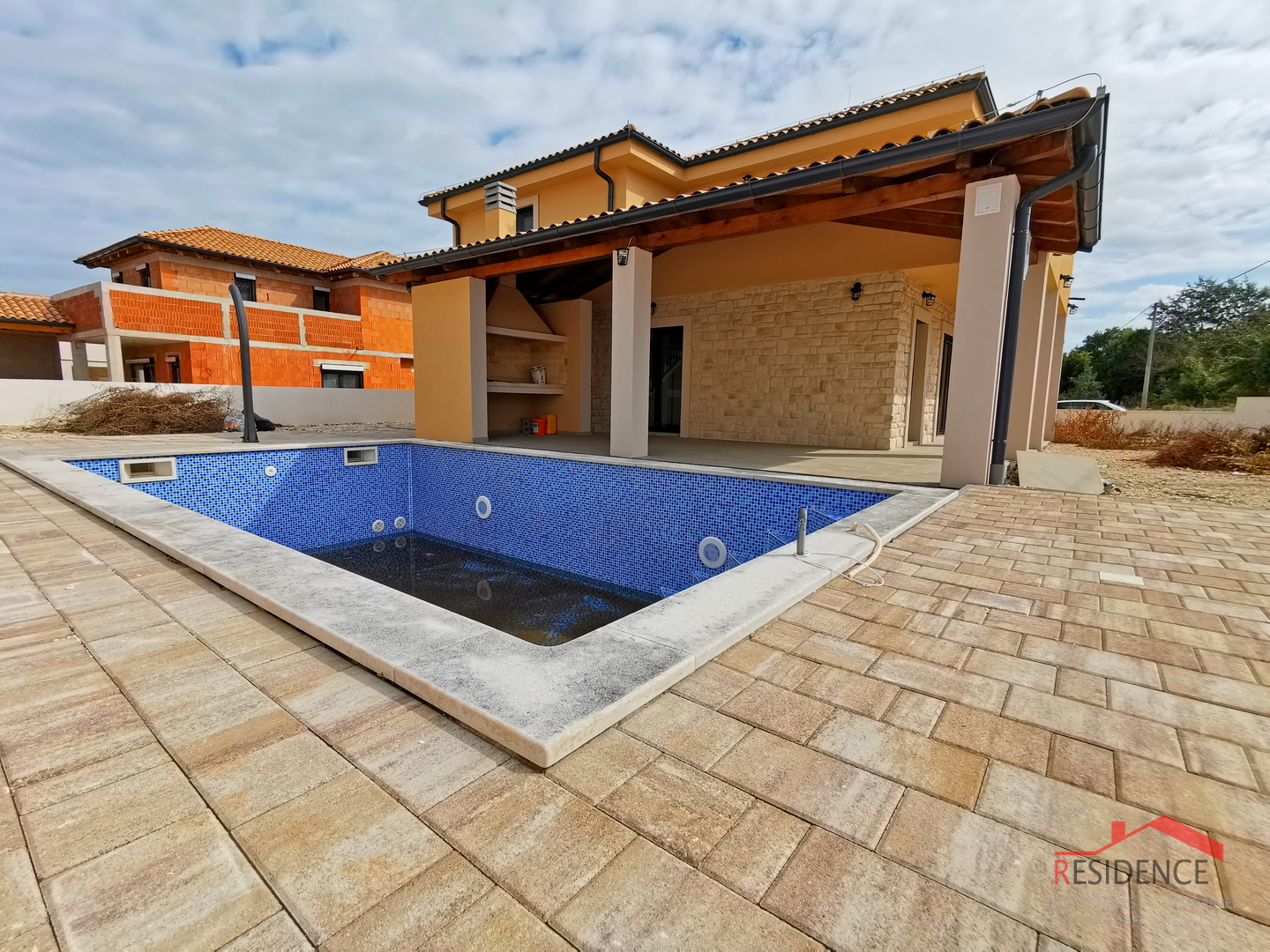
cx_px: 635
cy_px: 476
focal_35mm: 16
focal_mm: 2.35
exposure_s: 1/828
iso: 50
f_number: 2.2
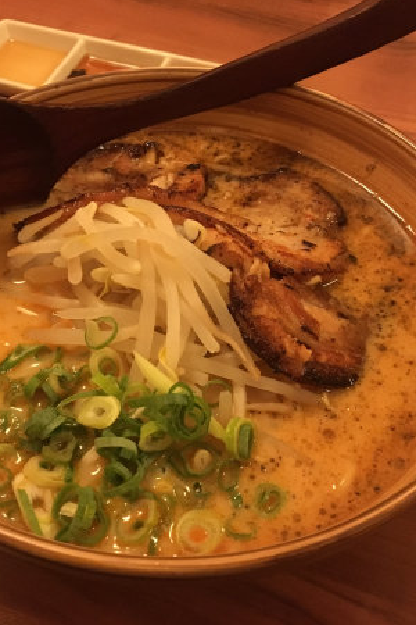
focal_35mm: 41
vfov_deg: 47.4
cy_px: 310
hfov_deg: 32.6
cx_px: 186
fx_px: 711
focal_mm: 4.15
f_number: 2.2
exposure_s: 1/15
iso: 320
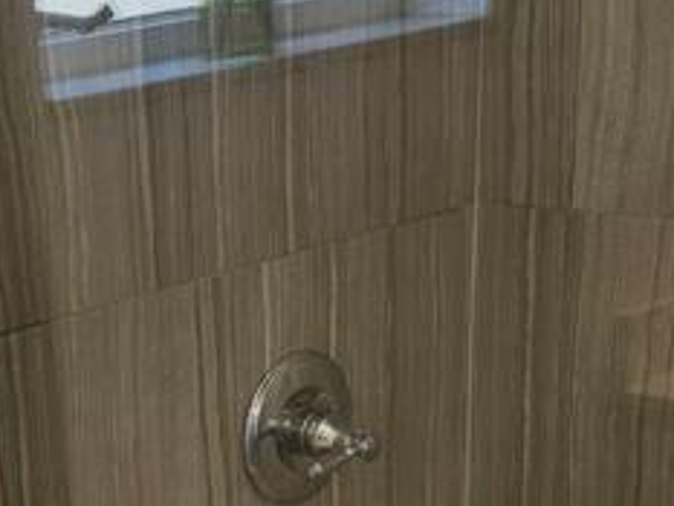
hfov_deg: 24.3
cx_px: 119
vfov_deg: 17.4
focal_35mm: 79
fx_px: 1539
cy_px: 682
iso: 40
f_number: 1.8
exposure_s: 1/60
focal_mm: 5.54
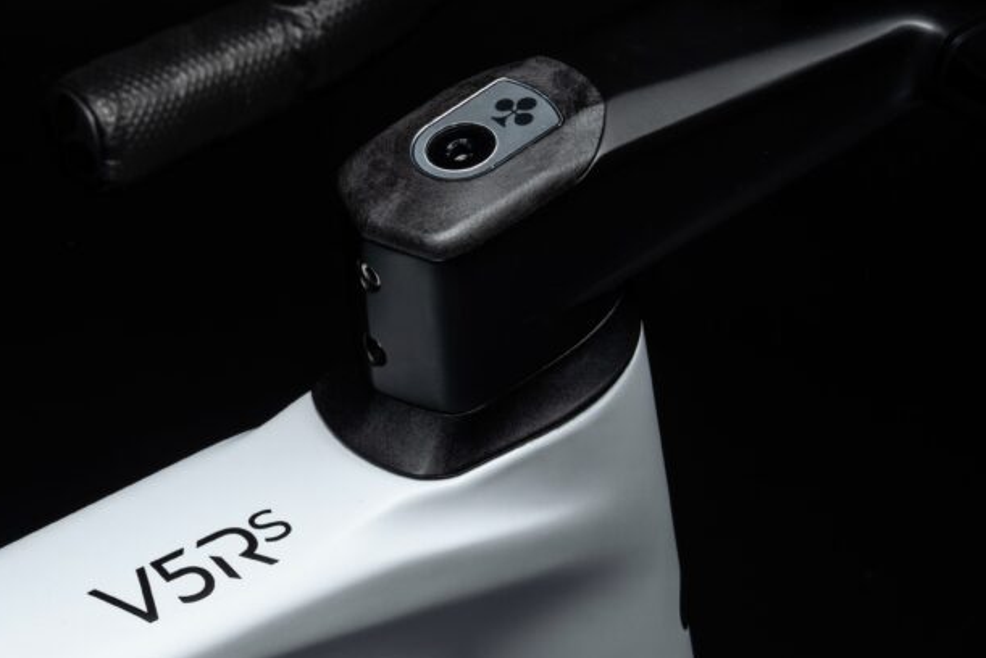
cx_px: 110
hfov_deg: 11.6
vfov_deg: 7.8
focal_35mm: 176
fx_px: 4822
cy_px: 643
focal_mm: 70
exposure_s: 1/160
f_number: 16
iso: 100
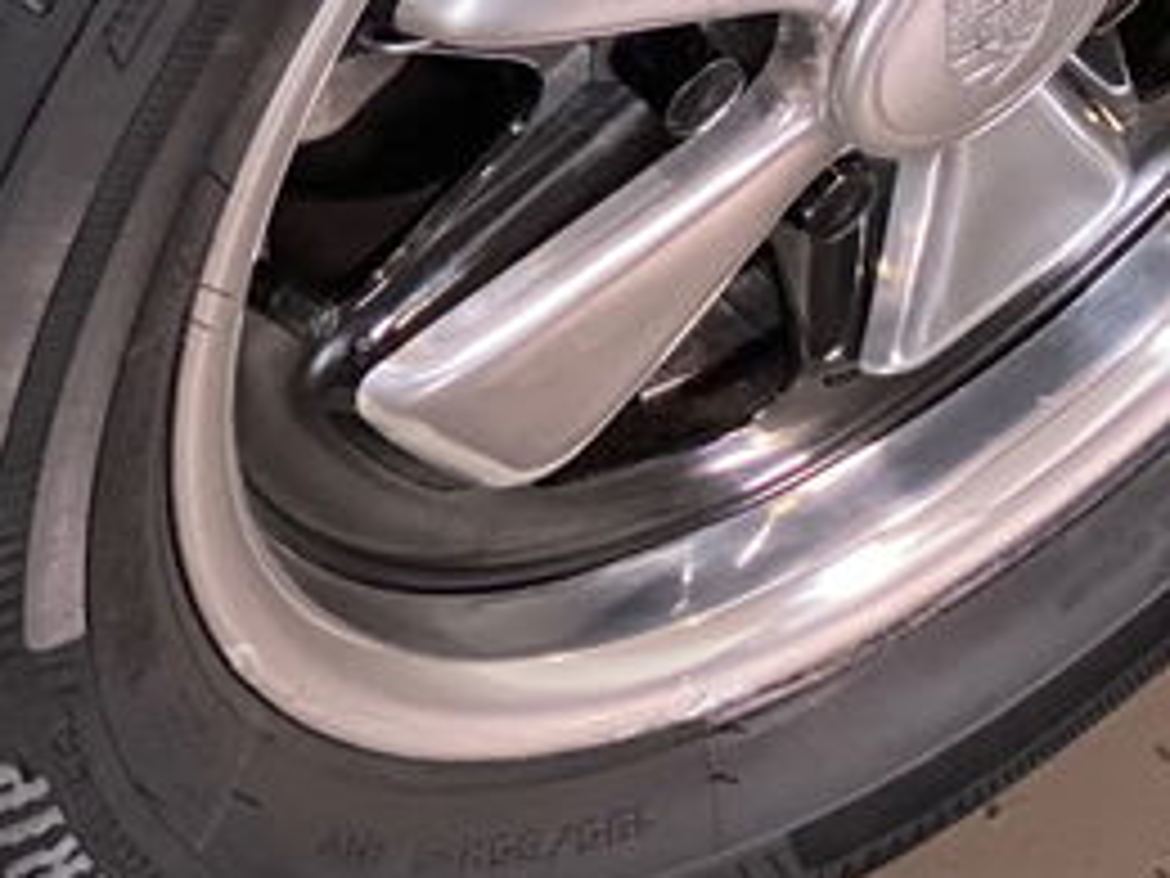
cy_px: -693
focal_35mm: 205
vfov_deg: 7.1
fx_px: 6929
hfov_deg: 9.6
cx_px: -122
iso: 400
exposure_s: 1/27
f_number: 2
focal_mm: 6
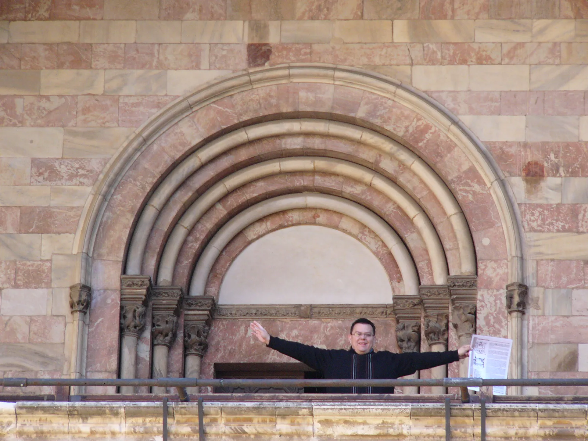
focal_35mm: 194
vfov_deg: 7.7
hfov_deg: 10.2
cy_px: 220
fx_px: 3295
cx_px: 294
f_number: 2.8
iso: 100
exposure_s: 1/200
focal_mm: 32.3
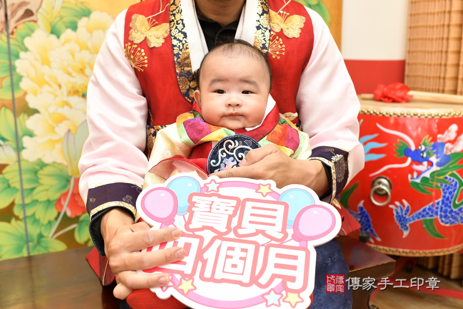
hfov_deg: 54.4
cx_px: 232
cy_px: 154
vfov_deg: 37.9
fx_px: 450
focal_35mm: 35
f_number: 4.5
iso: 1000
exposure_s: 1/200
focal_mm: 35
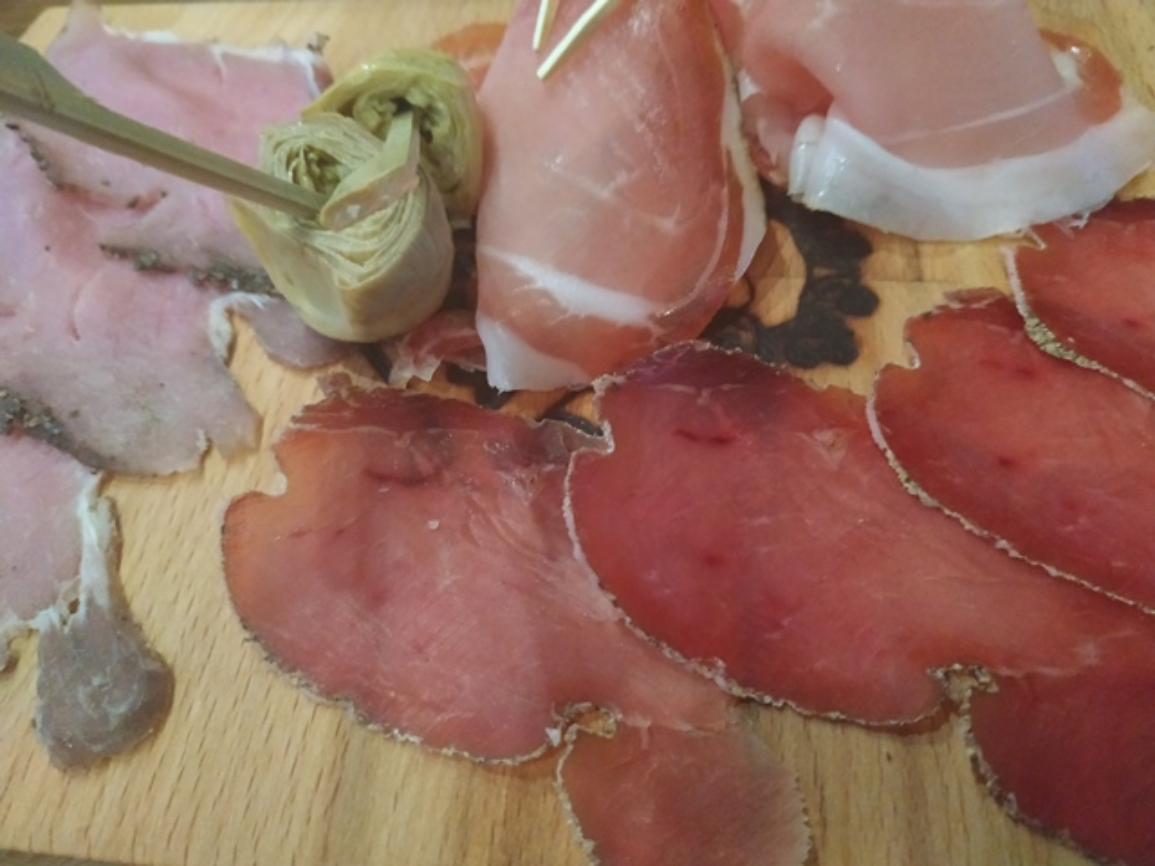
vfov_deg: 56.8
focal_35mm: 24
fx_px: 801
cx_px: 578
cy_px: 433
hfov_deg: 71.6
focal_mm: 3.94
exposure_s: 1/17
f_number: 1.9
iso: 3200
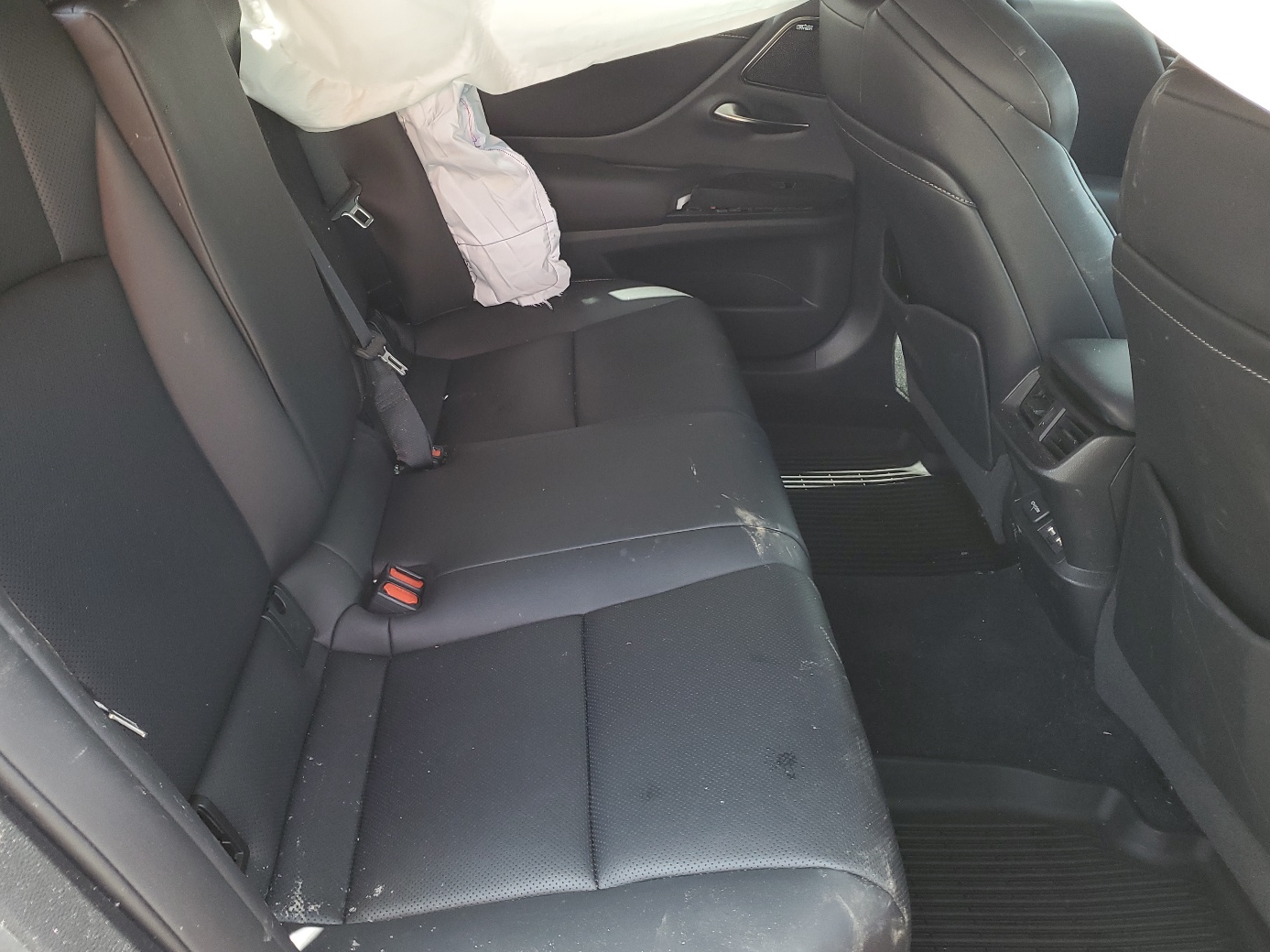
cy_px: 447
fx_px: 1101
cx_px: 576
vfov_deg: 46.8
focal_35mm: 30
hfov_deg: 59.9
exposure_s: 1/120
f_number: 1.5
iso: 86
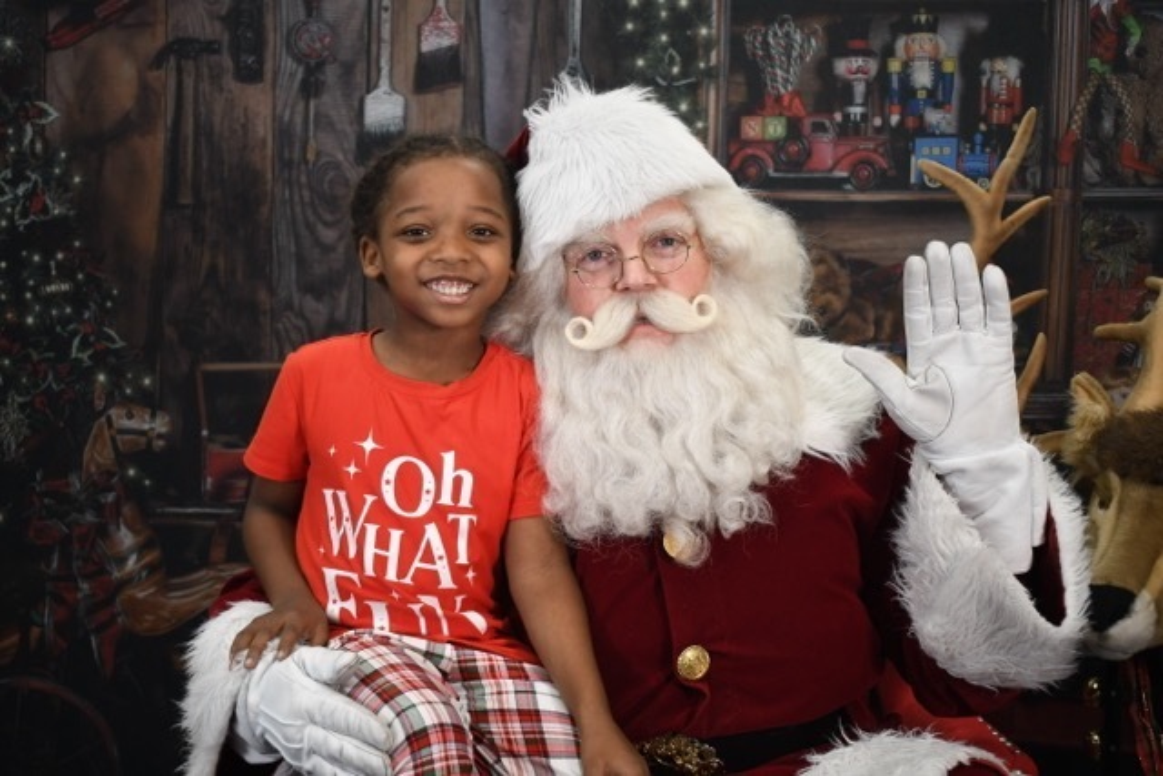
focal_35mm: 48
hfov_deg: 41.1
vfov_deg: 28.1
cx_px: 582
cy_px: 388
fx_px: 1551
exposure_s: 1/125
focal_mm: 32
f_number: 4.5
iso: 800
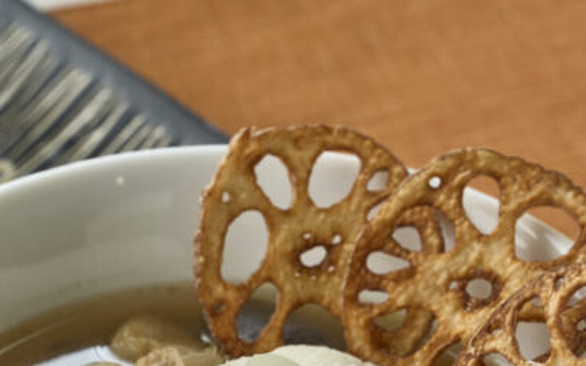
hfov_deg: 11.2
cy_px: 464
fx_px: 2985
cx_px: 102
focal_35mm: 187
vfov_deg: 6.9
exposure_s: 1/100
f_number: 9
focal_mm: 70
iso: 320
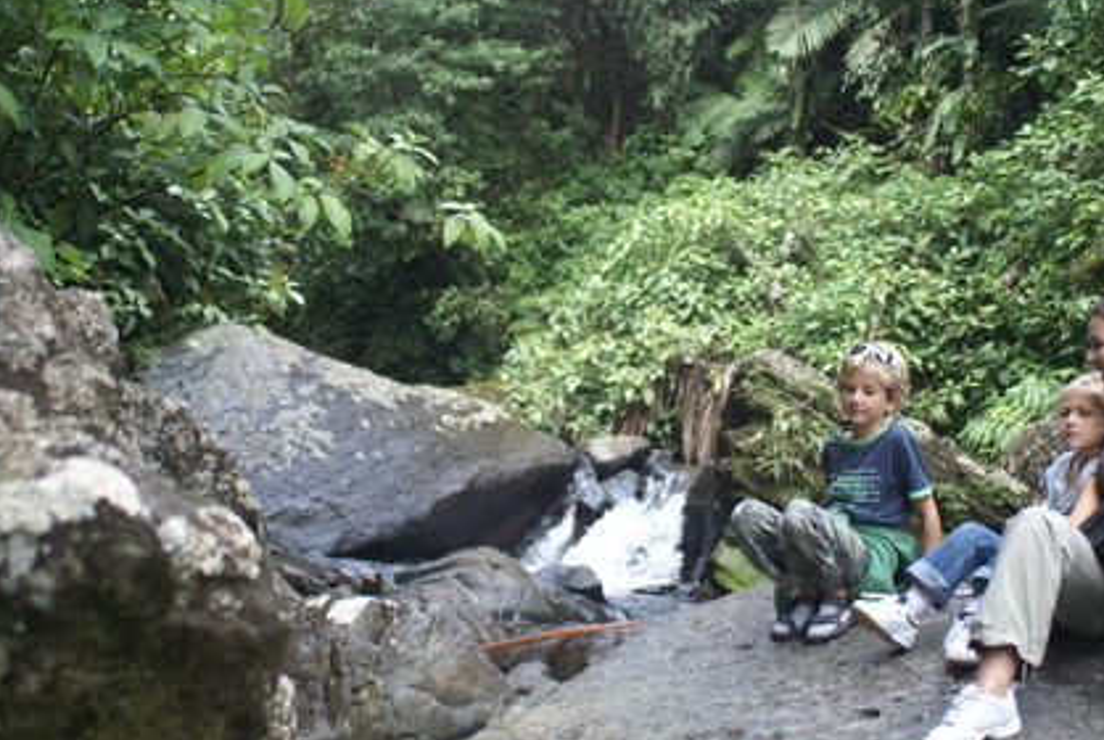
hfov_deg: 36.8
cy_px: 272
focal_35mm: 54
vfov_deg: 25.1
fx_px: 1658
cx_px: 596
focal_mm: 28
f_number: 3.5
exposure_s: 1/125
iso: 320
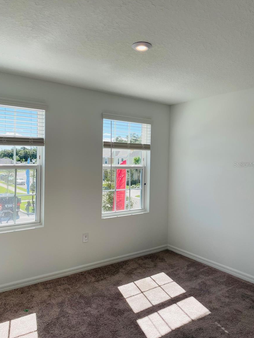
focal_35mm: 27
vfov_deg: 65.3
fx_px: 264
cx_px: 129
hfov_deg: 51.4
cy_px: 164
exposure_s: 1/824
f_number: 1.6
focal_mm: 4.2
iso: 32
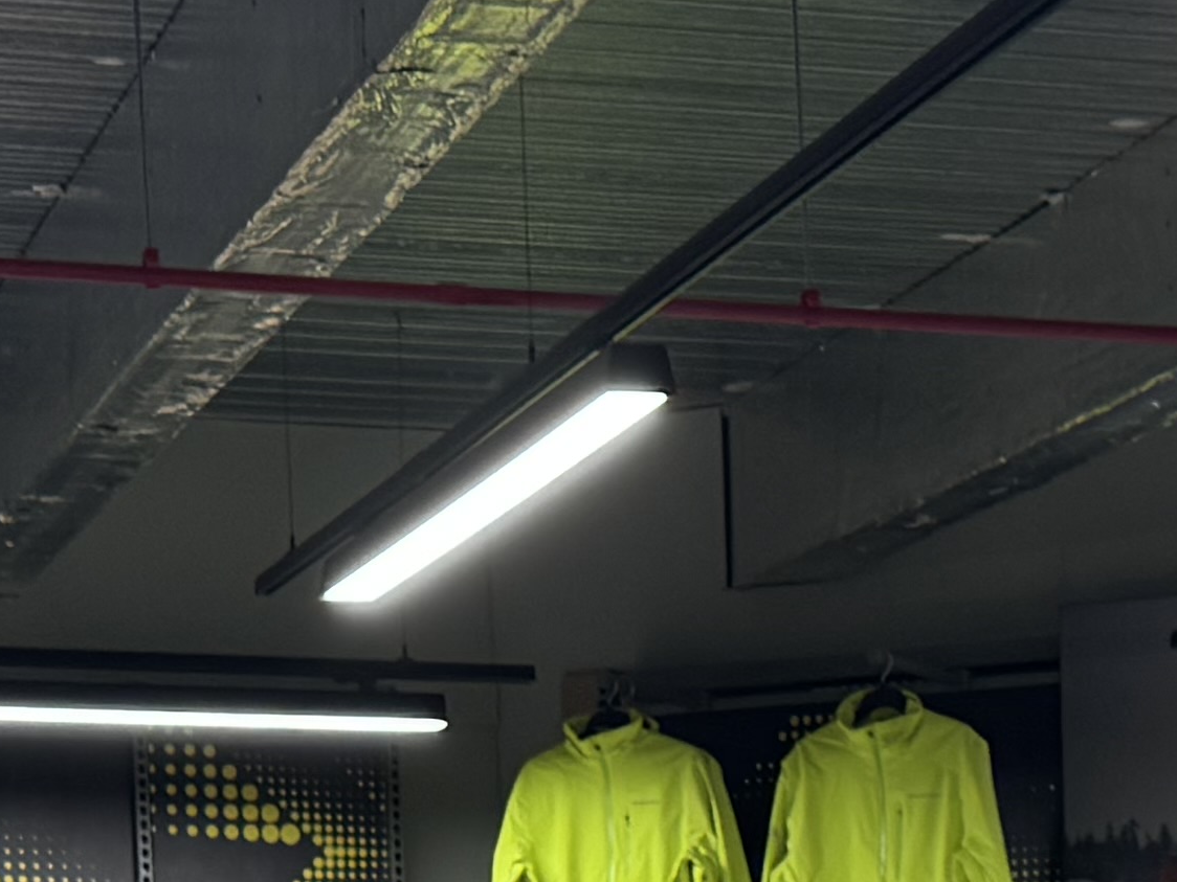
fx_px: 4148
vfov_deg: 11.2
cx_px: 932
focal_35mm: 122
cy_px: 1684
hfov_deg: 16.0
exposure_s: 1/100
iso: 160
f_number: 1.78
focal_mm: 6.76
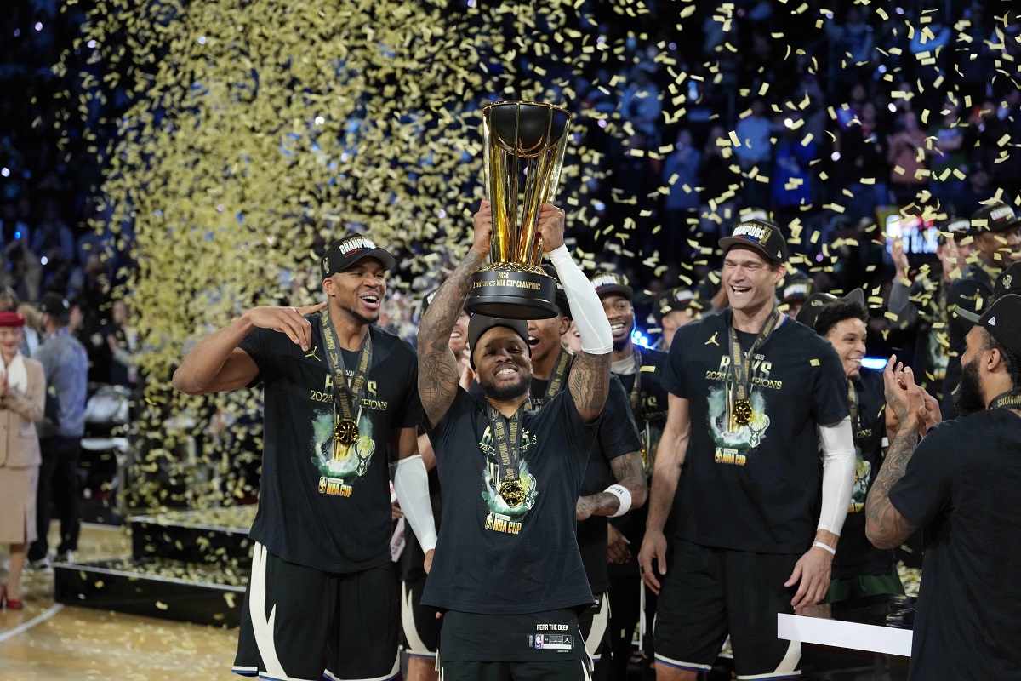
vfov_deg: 17.3
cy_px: 340
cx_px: 510
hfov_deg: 25.7
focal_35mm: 79
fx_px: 2240
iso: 5000
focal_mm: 79
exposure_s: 1/1600
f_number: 2.8
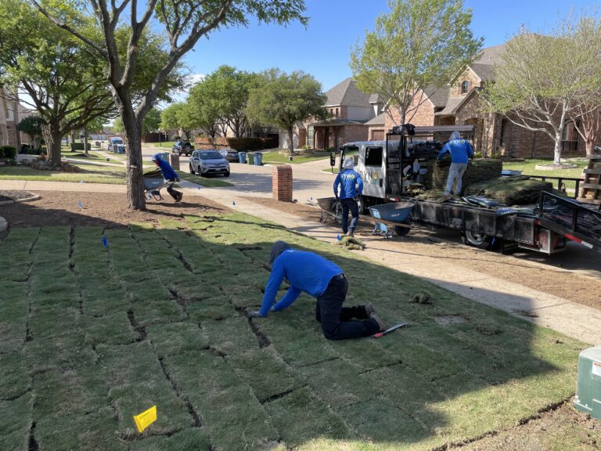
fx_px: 451
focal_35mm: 26
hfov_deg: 67.3
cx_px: 300
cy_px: 226
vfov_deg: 53.1
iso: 32
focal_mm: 4.2
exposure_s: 1/1062
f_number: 1.6
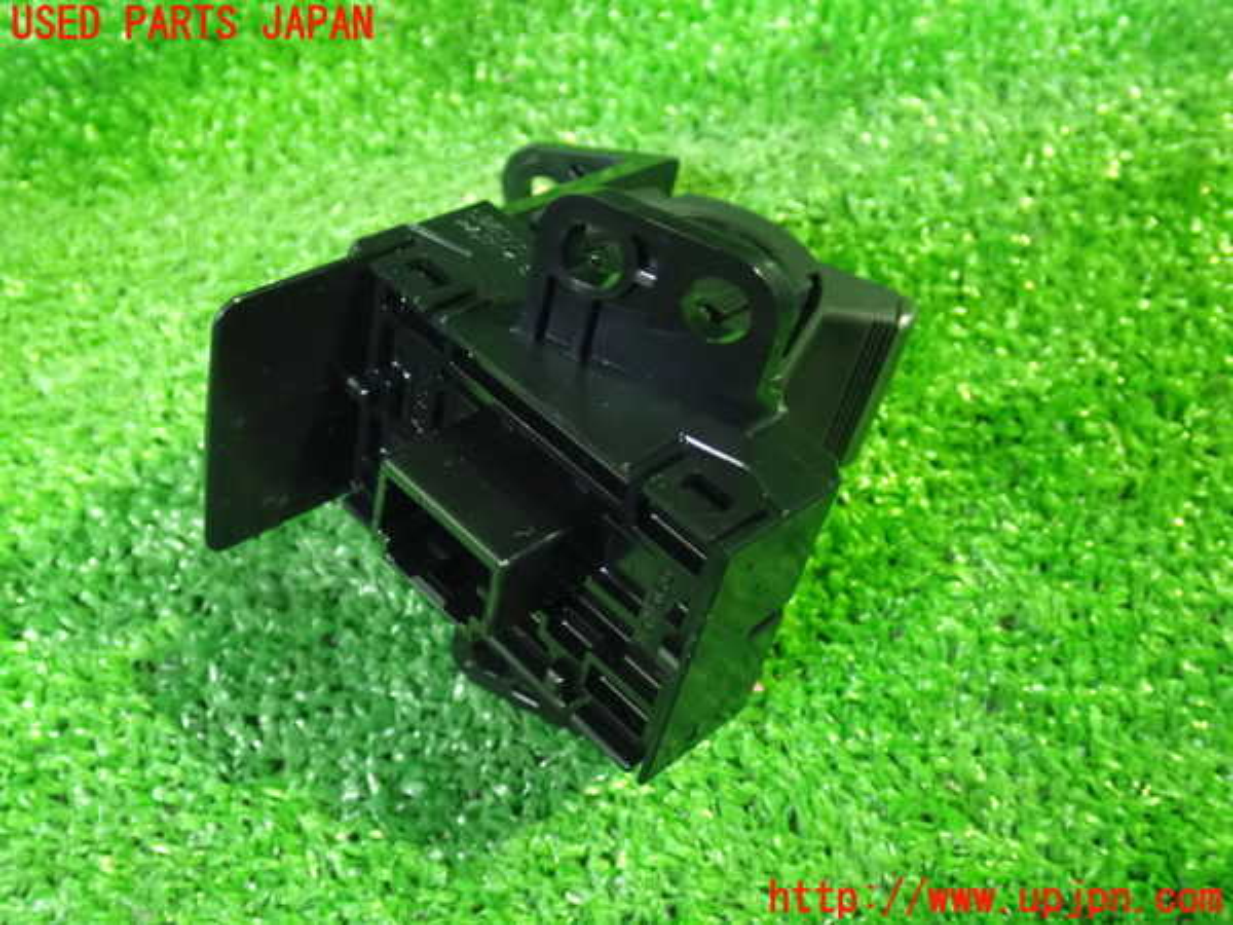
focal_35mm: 41
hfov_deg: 45.8
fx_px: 1460
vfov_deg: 35.1
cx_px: 616
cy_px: 462
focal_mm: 7.31
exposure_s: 1/25
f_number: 2.8
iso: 1600
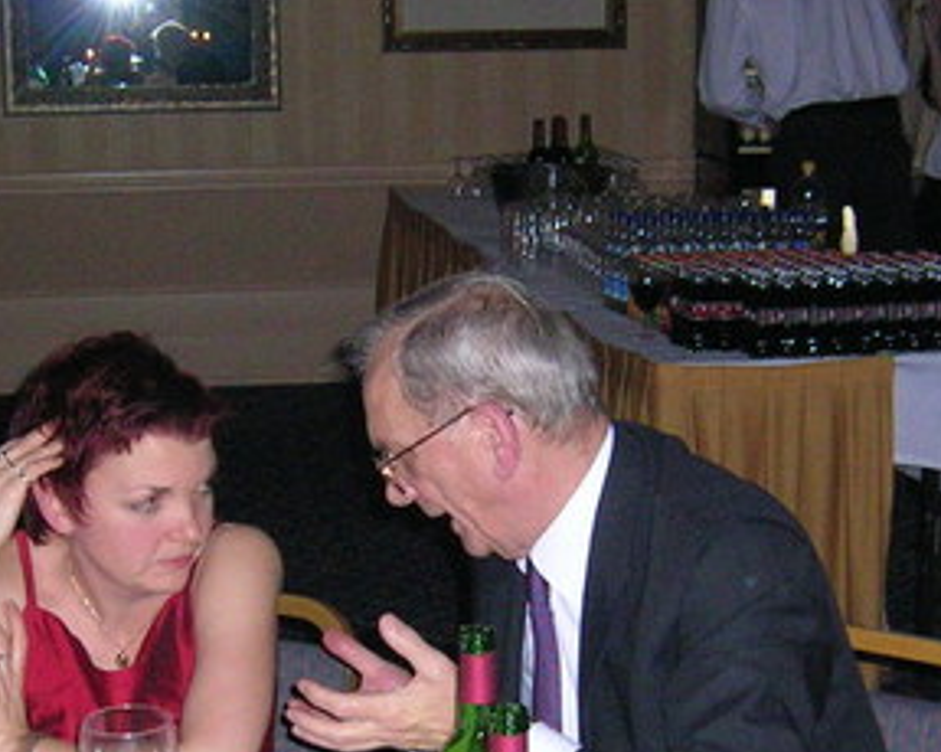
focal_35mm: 83
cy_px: 541
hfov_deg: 23.0
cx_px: 438
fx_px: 2310
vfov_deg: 18.4
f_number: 2.8
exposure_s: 1/60
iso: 200
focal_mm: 5.4
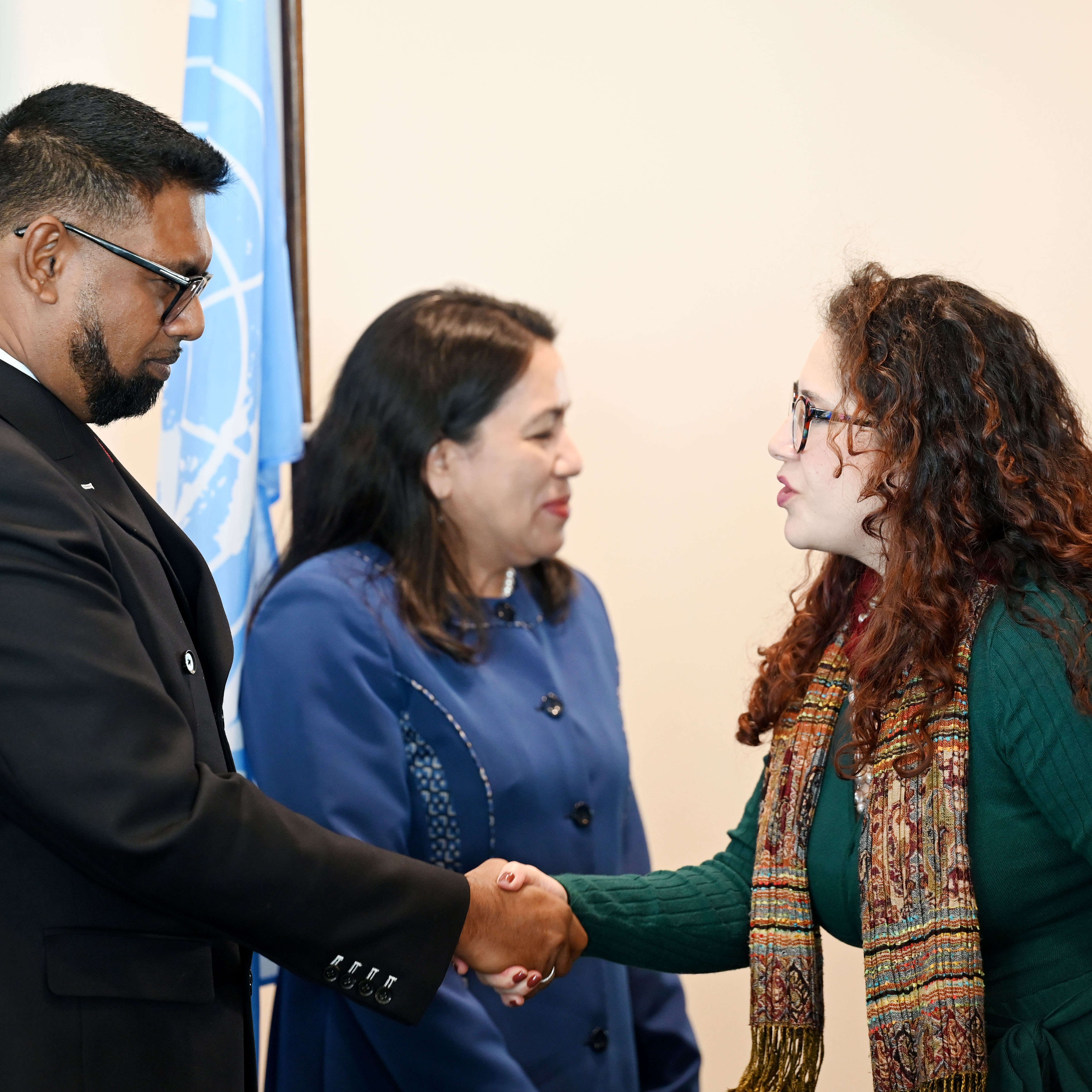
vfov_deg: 11.3
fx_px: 5496
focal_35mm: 154
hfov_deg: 11.3
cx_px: 516
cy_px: 548
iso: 1800
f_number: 2.8
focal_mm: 120
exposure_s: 1/125
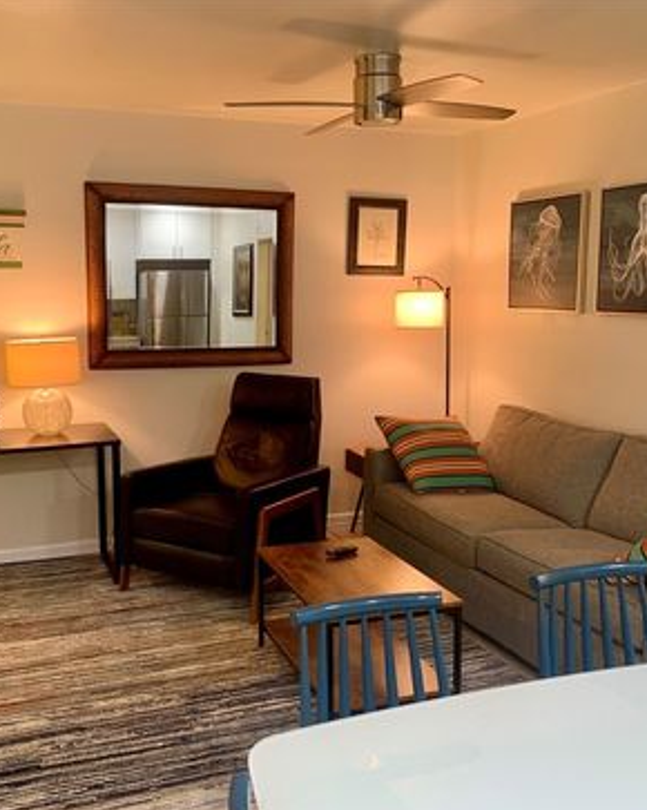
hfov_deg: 42.2
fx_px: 838
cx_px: 294
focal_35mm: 35
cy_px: 414
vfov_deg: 51.6
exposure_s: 1/60
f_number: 1.8
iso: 125
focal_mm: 4.25
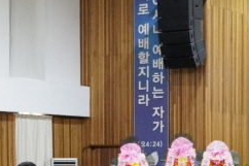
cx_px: 208
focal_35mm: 141
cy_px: 231
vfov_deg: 9.5
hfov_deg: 14.4
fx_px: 976
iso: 6400
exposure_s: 1/160
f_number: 4
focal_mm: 21
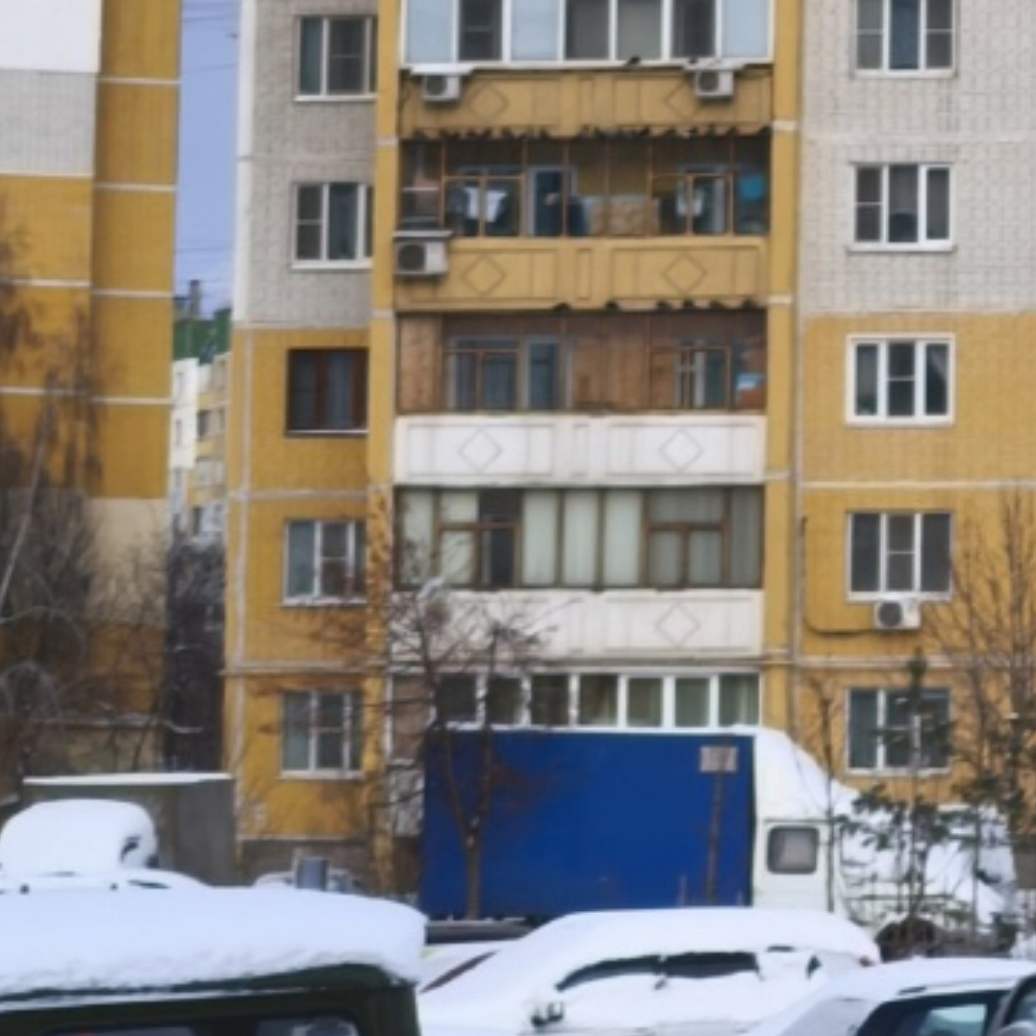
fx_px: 6603
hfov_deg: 8.9
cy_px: -281
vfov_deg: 8.8
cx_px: 1079
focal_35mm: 195
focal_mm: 7.1
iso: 50
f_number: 1.9
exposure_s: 1/187
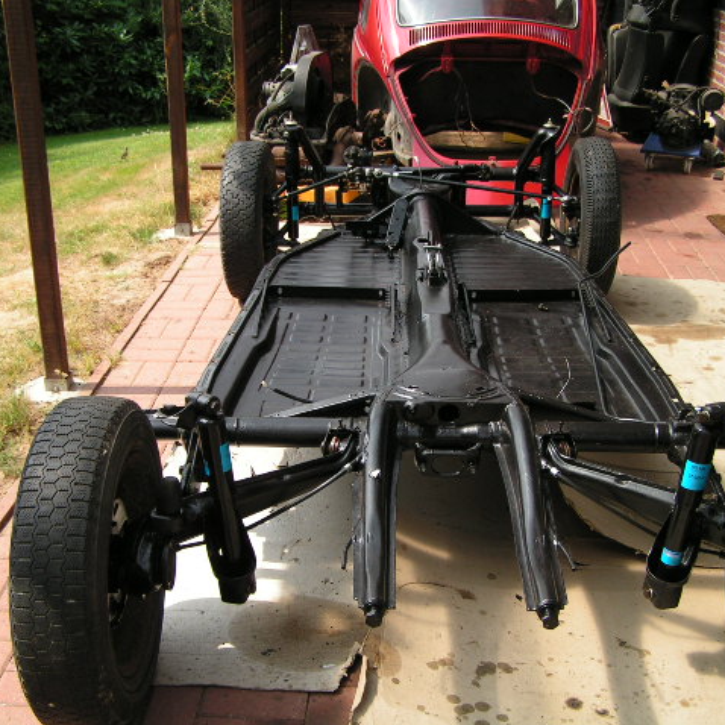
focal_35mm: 45
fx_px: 1066
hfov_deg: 37.5
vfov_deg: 37.6
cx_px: 402
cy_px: 362
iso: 50
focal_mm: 6.3
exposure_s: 1/400
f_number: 2.8
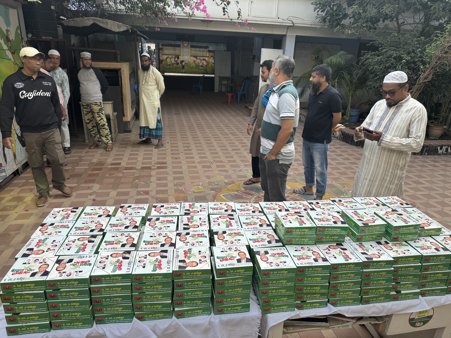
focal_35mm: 24
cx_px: 226
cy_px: 169
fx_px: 313
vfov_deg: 56.8
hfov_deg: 71.6
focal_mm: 6.76
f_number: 1.78
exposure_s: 1/527
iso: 80
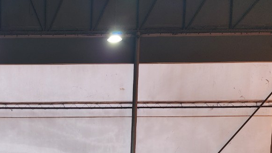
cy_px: 222
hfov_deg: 36.0
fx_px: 397
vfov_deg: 19.4
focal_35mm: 55
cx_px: 38
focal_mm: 6.4
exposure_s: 1/120
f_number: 1.8
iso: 80
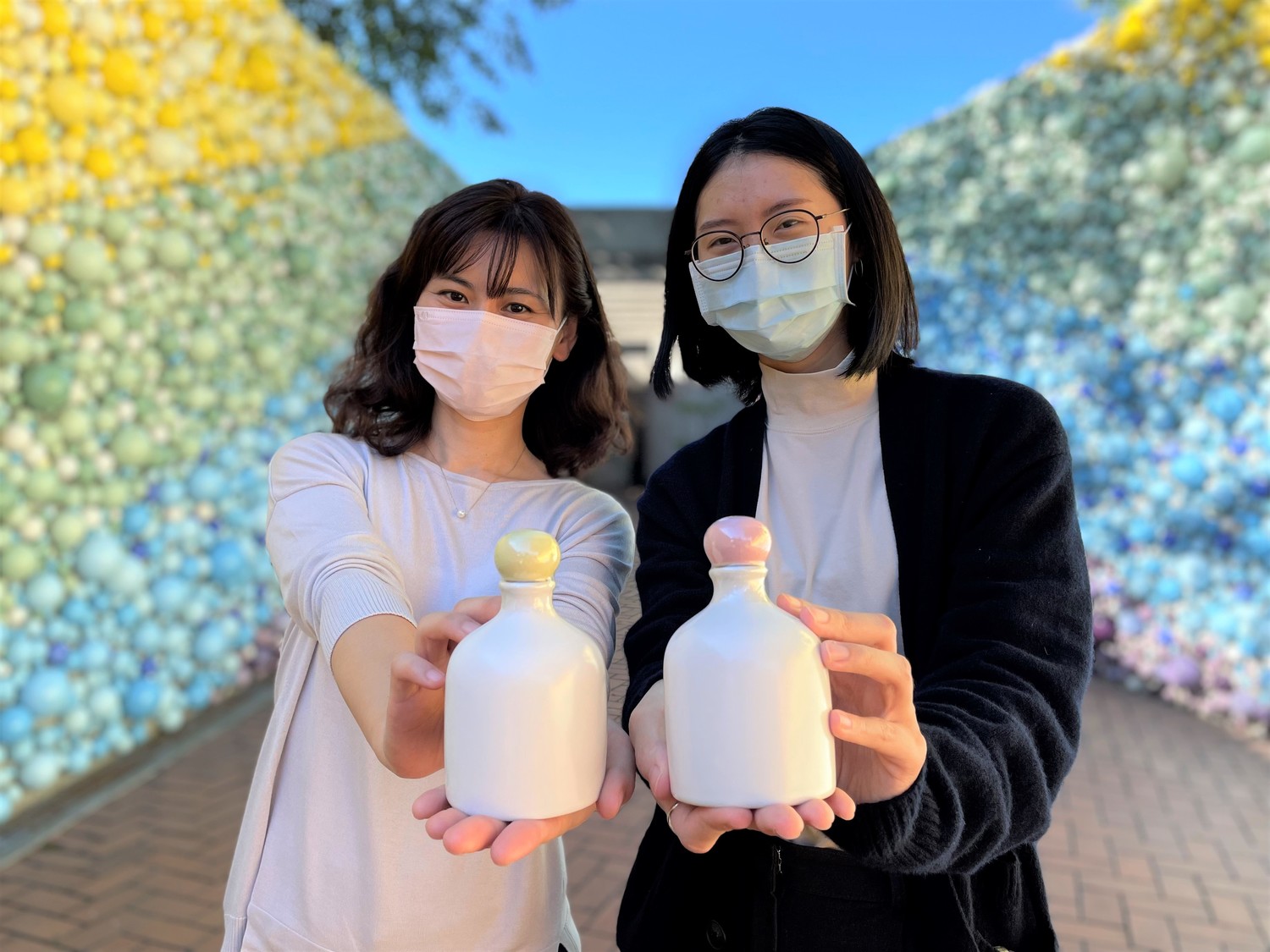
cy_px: 476
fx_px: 954
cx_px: 635
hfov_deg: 67.3
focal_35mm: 26
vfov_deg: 53.1
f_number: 1.6
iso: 50
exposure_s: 1/1114
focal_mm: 4.2
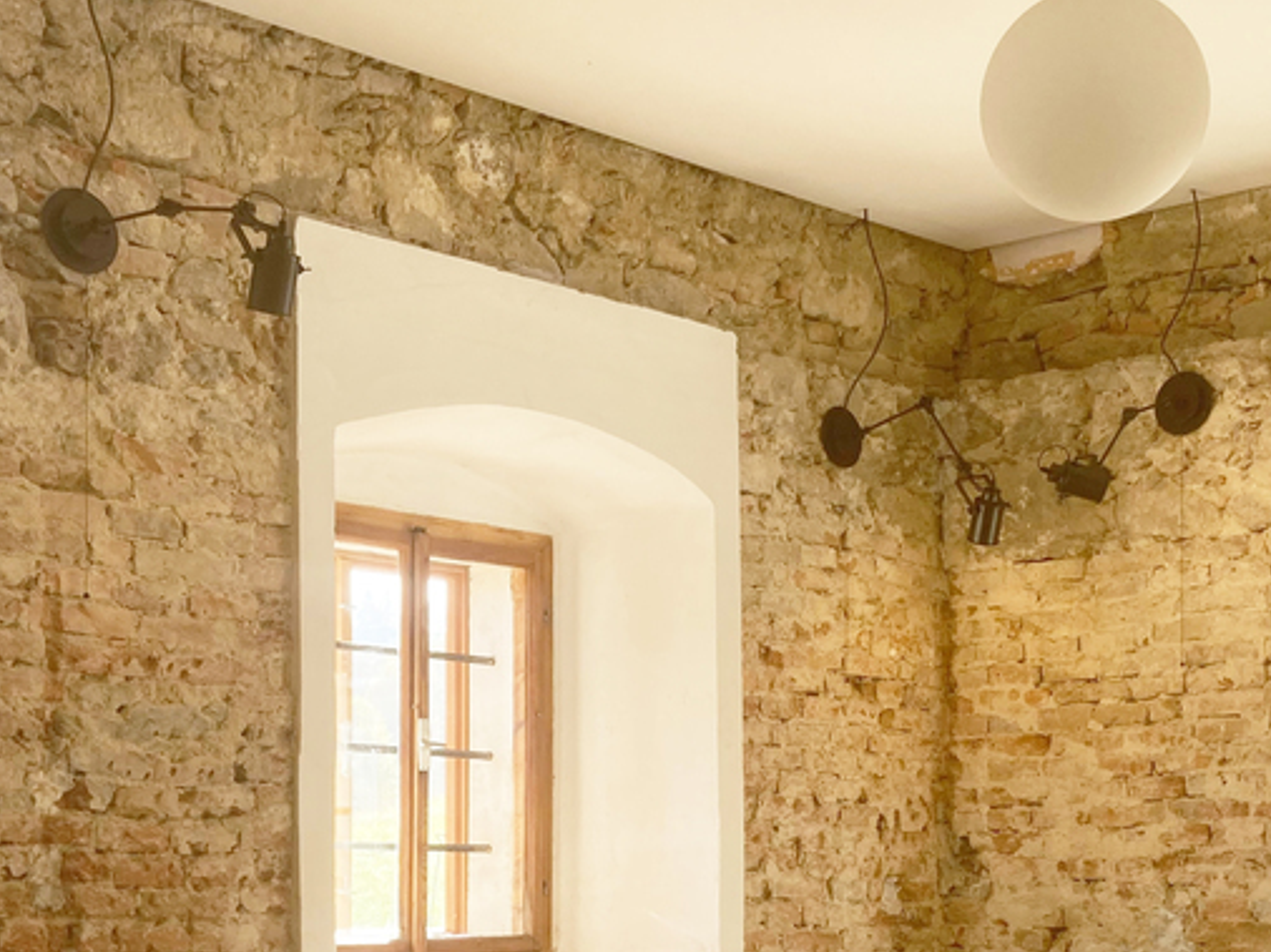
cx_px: 751
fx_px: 2275
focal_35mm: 62
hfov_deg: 31.1
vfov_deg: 23.2
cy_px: 791
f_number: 1.8
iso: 20
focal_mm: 3.99
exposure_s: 1/149
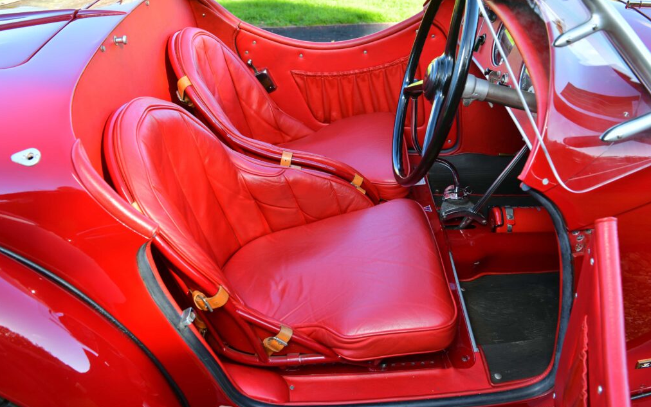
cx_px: 326
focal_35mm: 33
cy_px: 198
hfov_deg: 58.1
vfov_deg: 38.3
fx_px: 586
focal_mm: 32
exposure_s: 1/100
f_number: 5
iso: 250
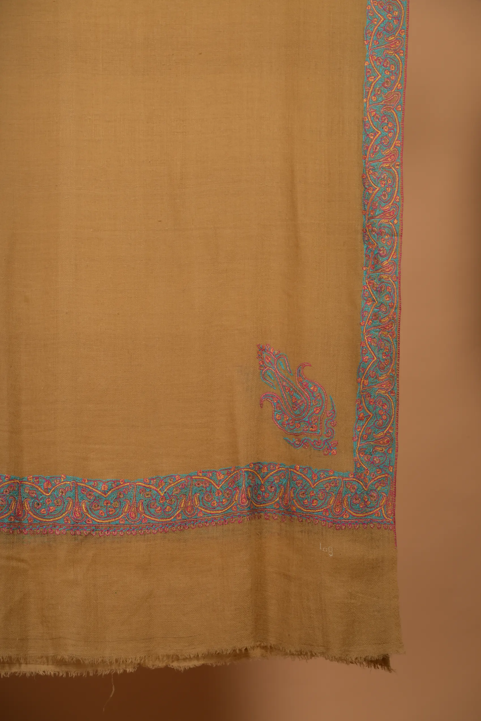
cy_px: 360
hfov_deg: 18.9
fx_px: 1443
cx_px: 240
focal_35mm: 72
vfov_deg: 28.1
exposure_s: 1/200
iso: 125
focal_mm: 72
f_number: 6.3
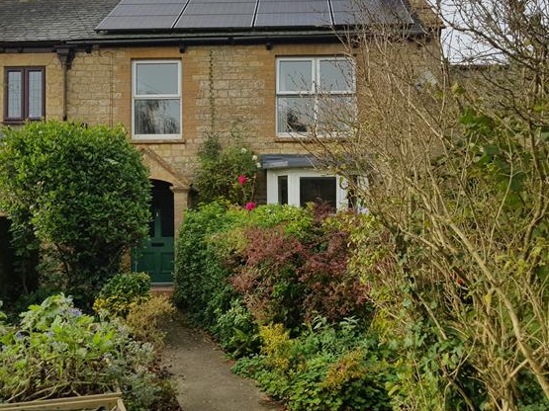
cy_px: 216
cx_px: 290
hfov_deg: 51.3
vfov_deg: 39.6
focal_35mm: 36
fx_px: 571
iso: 40
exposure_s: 1/1544
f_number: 1.7
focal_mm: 4.2
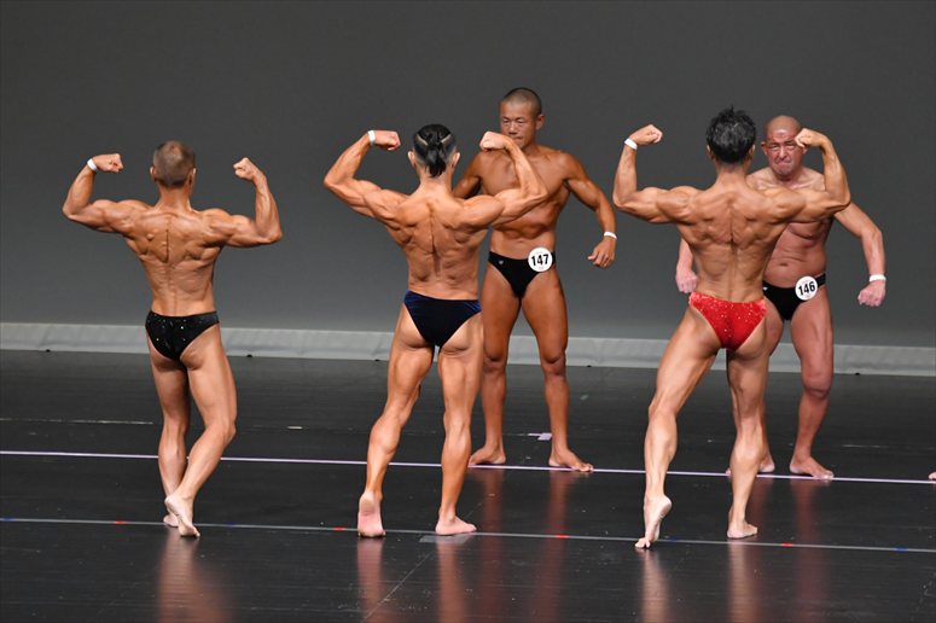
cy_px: 312
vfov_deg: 4.8
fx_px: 7406
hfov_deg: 7.2
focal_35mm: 285
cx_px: 468
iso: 4000
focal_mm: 190
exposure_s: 1/400
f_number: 5.6
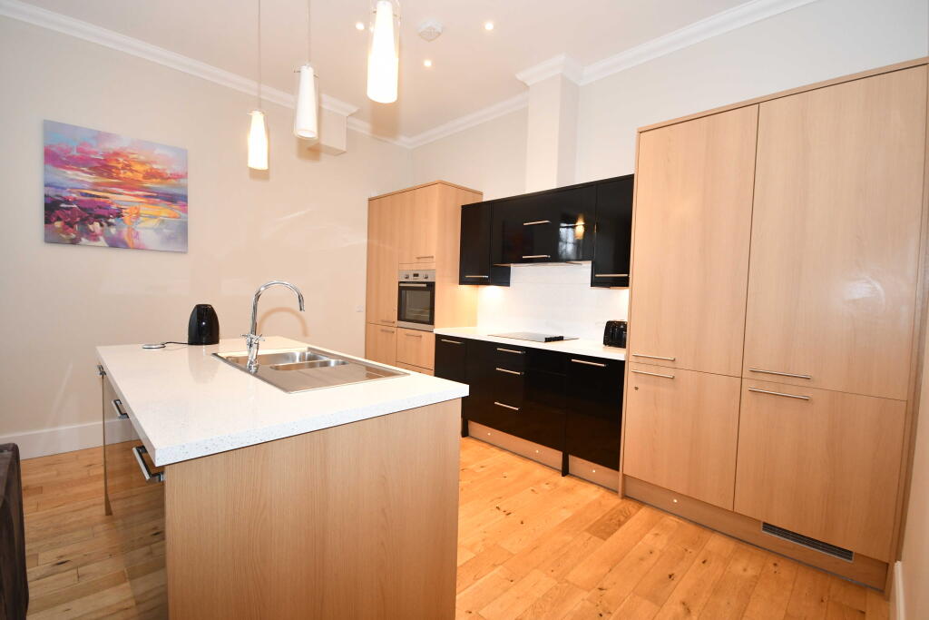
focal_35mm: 15
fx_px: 387
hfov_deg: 100.4
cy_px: 310
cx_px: 464
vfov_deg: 77.3
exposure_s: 1/60
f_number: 4
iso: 1250
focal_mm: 10
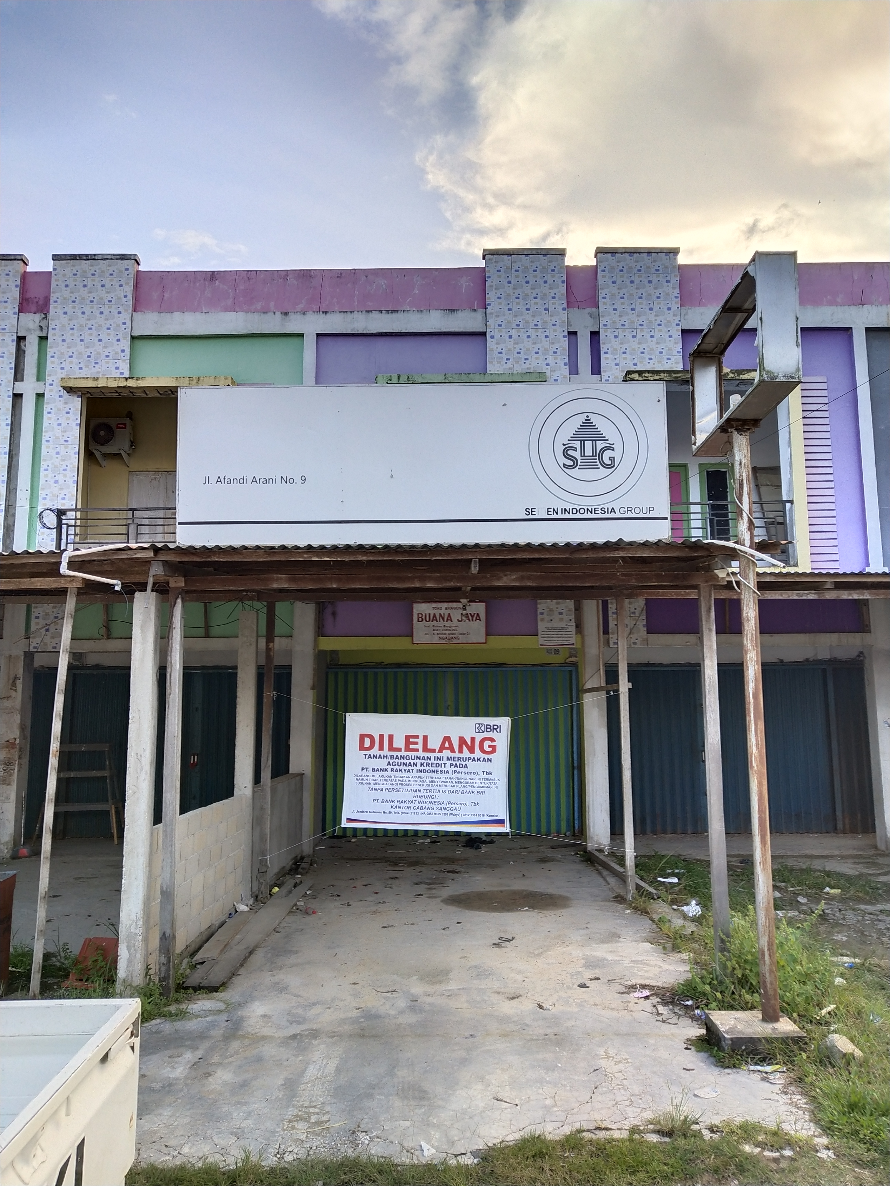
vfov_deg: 60.0
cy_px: 593
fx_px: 1028
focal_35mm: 30
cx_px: 445
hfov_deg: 46.8
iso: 126
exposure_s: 1/299
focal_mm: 3.95
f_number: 1.8
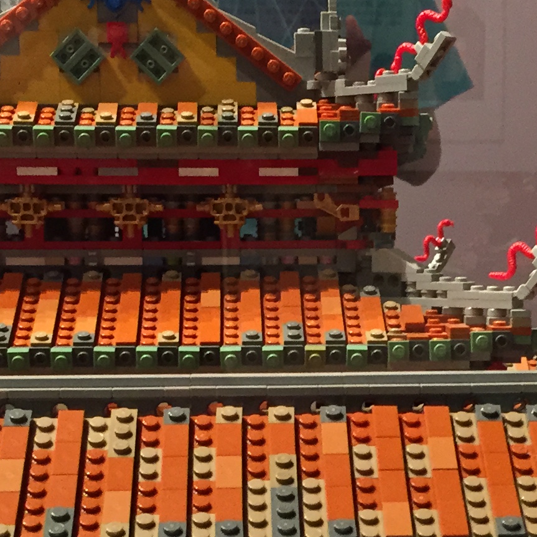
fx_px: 1702
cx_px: 373
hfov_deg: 17.9
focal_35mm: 97
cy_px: 543
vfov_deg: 17.5
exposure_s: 1/30
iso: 125
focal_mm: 4.15
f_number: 2.2
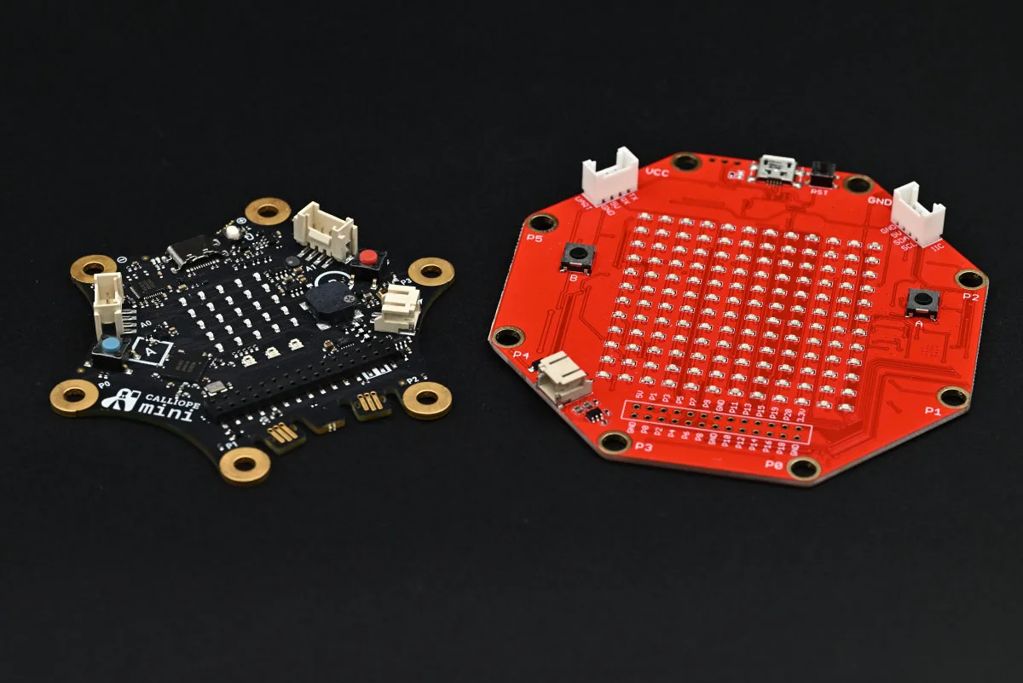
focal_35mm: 105
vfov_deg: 13.1
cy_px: 342
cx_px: 512
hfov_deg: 19.4
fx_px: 2985
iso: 800
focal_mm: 105
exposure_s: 1/30
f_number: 11
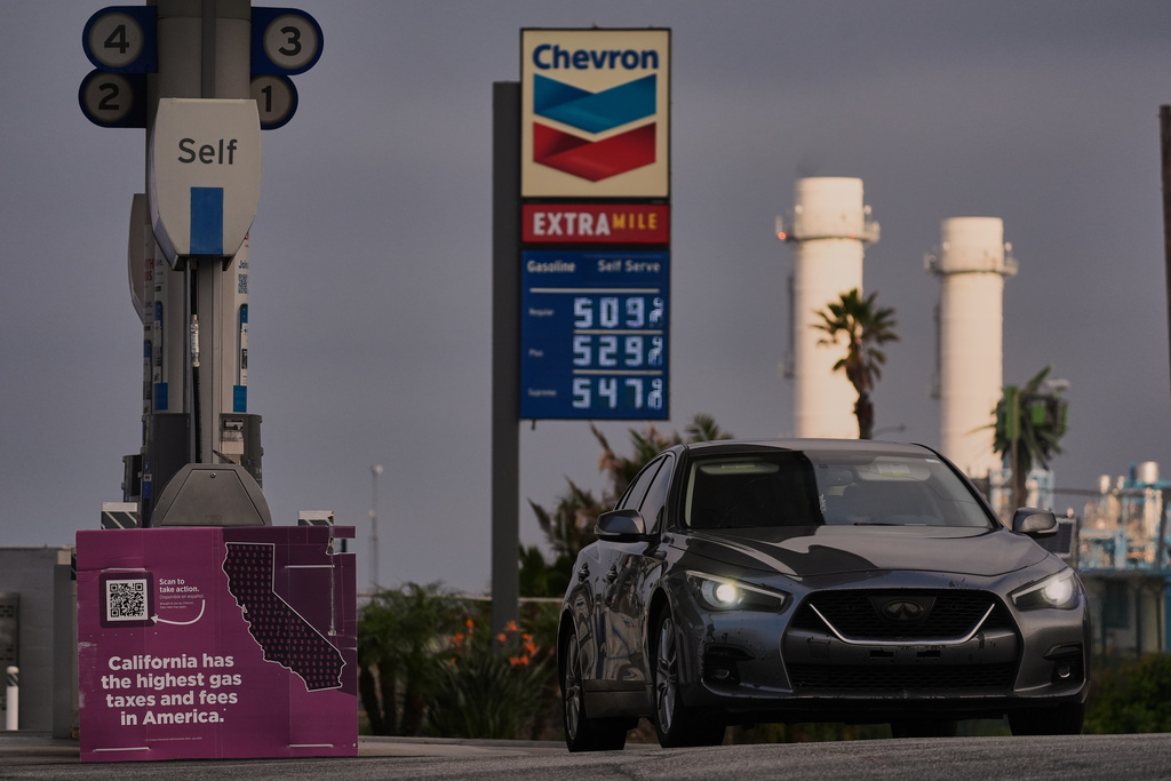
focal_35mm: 200
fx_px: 6506
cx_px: 586
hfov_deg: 10.3
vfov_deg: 6.9
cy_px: 390
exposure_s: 1/2000
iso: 1000
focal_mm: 200
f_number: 5.6
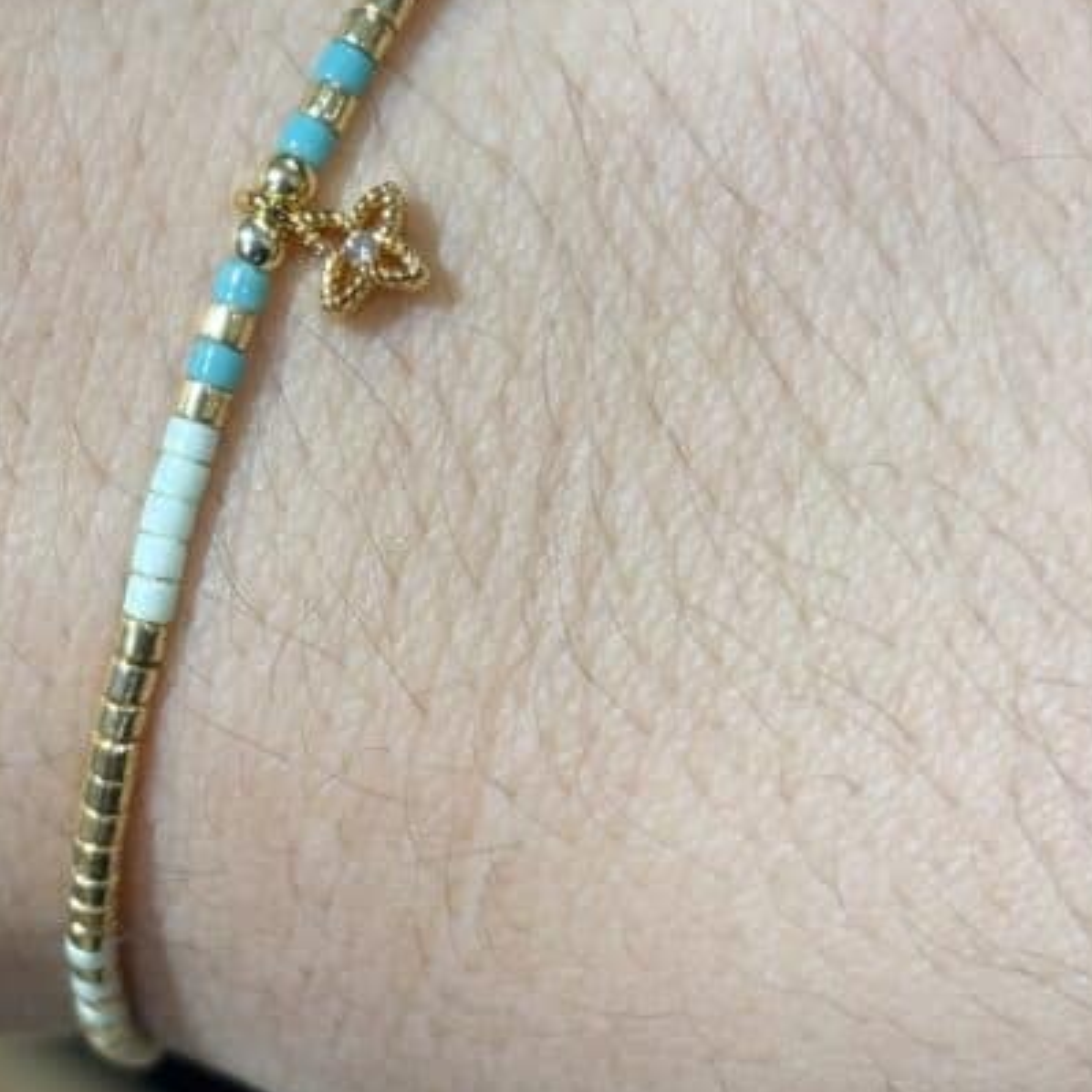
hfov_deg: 14.7
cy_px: 446
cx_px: 298
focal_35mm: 118
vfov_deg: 14.8
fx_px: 4211
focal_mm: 5.96
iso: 40
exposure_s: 1/100
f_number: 1.6
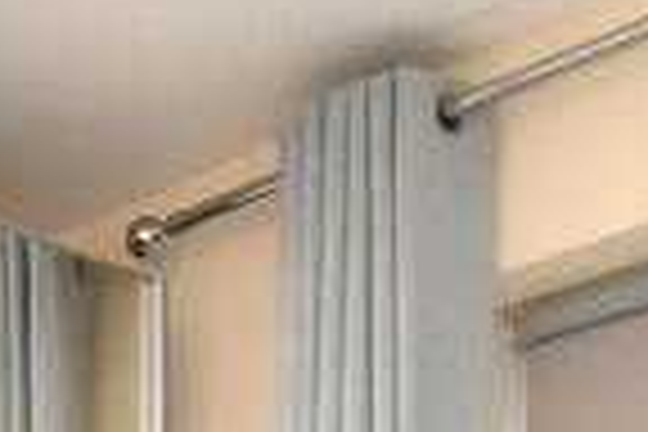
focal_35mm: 107
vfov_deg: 10.1
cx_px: -482
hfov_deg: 16.4
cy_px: 1222
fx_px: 1926
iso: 1600
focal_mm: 10
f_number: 4.5
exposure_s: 1/100
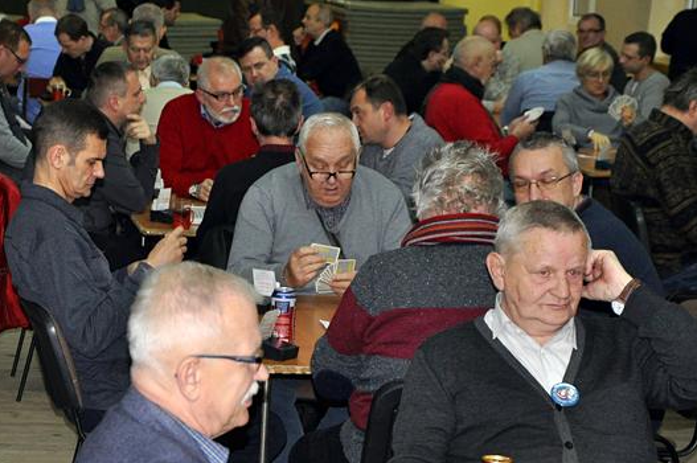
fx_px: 2340
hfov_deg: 16.9
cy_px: 288
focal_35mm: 121
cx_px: 172
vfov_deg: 11.3
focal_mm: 50
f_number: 5
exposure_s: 1/60
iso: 1250
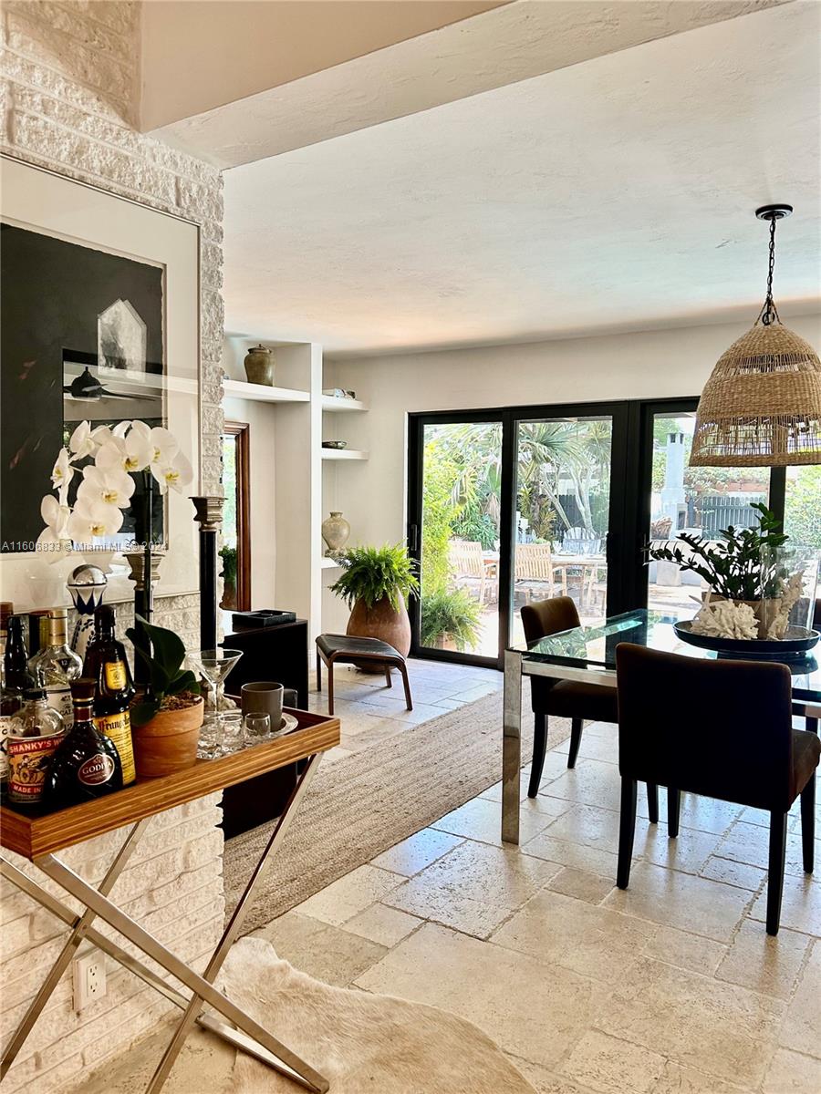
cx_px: 410
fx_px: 822
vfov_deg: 67.3
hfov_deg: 53.1
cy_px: 547
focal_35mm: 26
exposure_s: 1/120
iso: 100
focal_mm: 5.7
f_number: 1.5
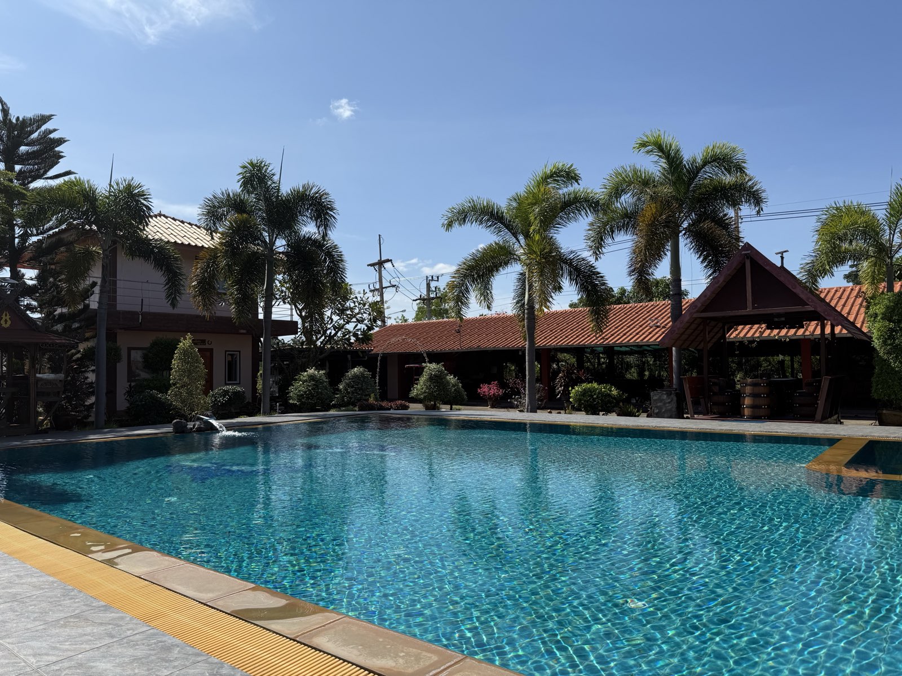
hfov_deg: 71.6
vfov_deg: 56.8
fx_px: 625
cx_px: 451
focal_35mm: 24
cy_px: 338
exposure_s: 1/6173
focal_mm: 6.76
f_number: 1.78
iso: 80
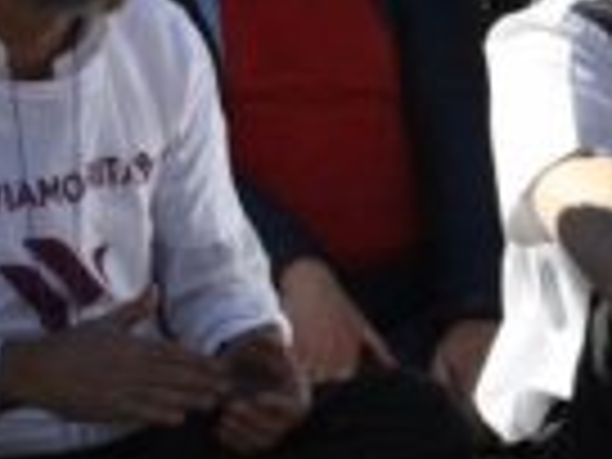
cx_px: 1264
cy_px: 428
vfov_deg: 7.6
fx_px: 3448
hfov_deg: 9.4
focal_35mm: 195
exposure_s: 1/320
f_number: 9
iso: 125
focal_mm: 24
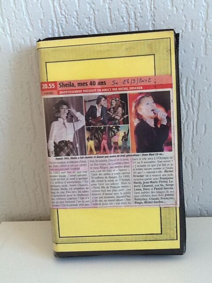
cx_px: 106
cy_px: 142
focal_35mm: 44
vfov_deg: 42.9
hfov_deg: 32.9
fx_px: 359
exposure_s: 1/40
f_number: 2.4
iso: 50
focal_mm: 2.03
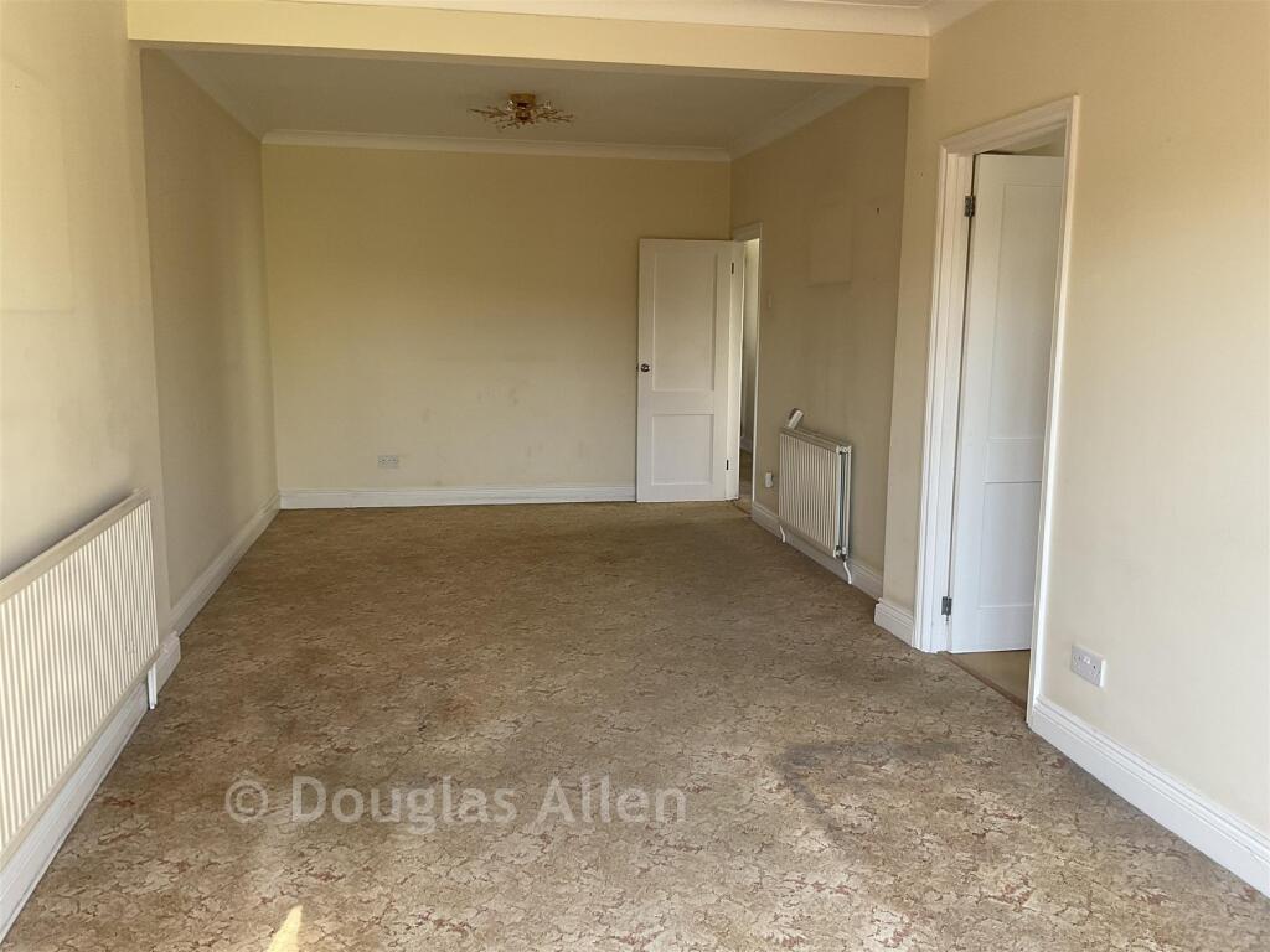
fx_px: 1064
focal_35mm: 29
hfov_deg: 61.7
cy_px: 476
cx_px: 635
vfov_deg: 48.2
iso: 64
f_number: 1.8
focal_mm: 3
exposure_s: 1/122
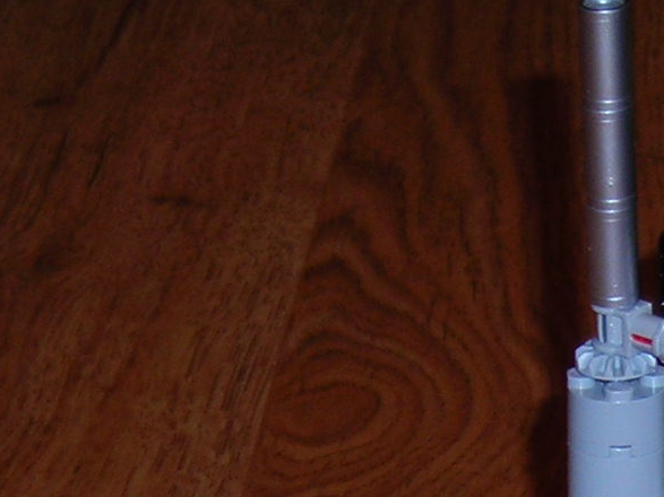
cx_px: 863
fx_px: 6521
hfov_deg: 5.8
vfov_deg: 4.3
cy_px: 1072
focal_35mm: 340
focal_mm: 12.7
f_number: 4.2
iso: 50
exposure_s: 1/60.1
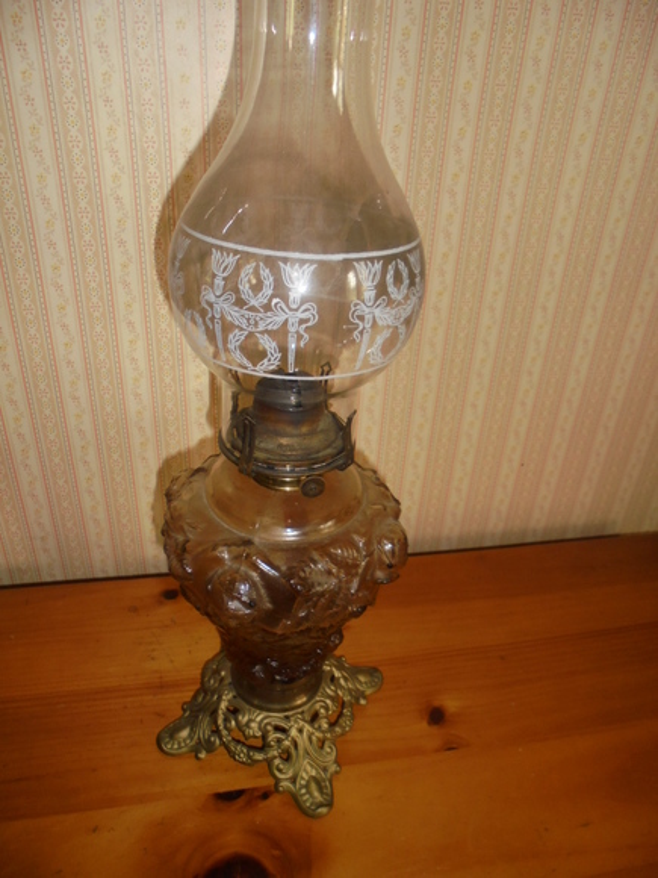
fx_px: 659
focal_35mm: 26
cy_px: 439
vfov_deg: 67.3
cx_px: 329
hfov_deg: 53.1
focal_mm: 4.6
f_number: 3.5
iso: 200
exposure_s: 1/30
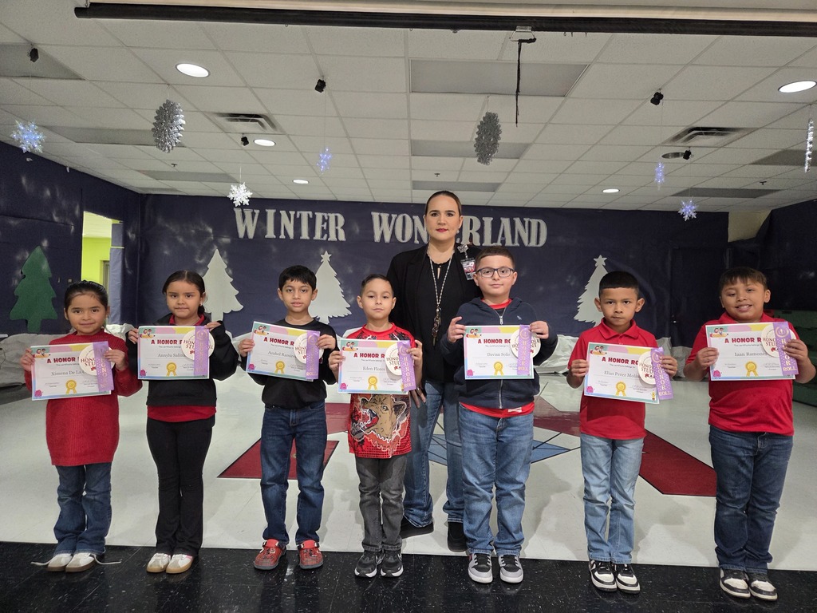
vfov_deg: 58.9
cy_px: 306
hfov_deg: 73.9
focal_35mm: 23
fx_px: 543
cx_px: 408
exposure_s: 1/120
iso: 500
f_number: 1.8
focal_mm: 5.4
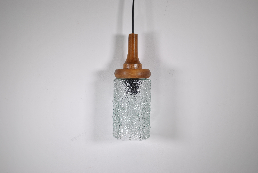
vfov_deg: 34.3
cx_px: 129
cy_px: 86
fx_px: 280
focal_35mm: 39
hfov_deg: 49.5
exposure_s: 1/80
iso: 100
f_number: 4.2
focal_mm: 26
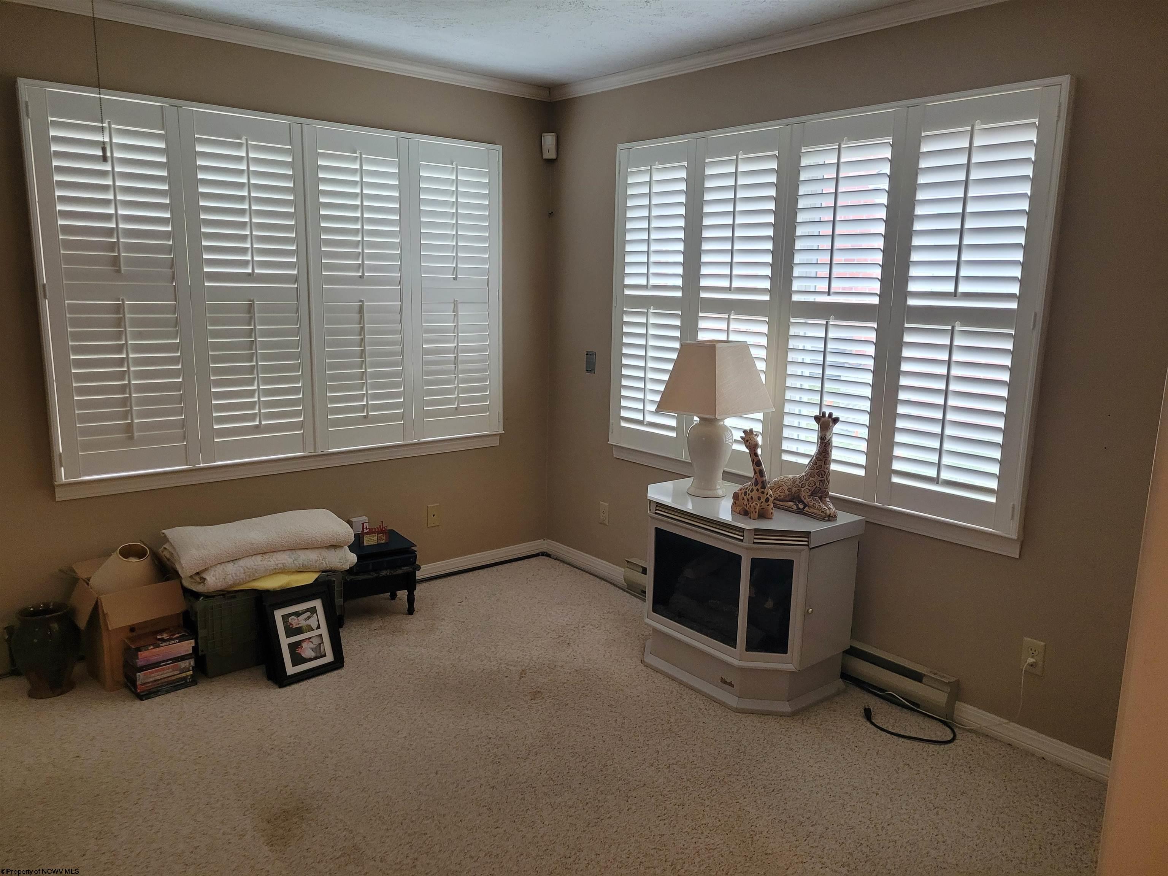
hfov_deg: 67.3
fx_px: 877
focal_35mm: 26
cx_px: 584
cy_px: 438
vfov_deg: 53.1
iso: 320
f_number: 1.8
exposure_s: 1/120
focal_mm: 5.4
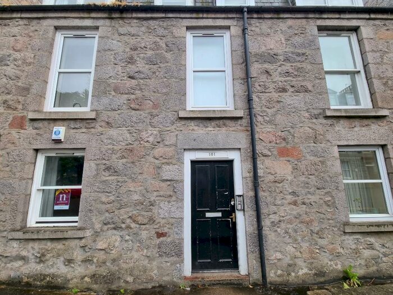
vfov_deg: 89.9
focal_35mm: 13
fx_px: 148
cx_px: 196
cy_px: 148
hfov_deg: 106.2
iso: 50
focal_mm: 2.2
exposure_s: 1/206
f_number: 2.2
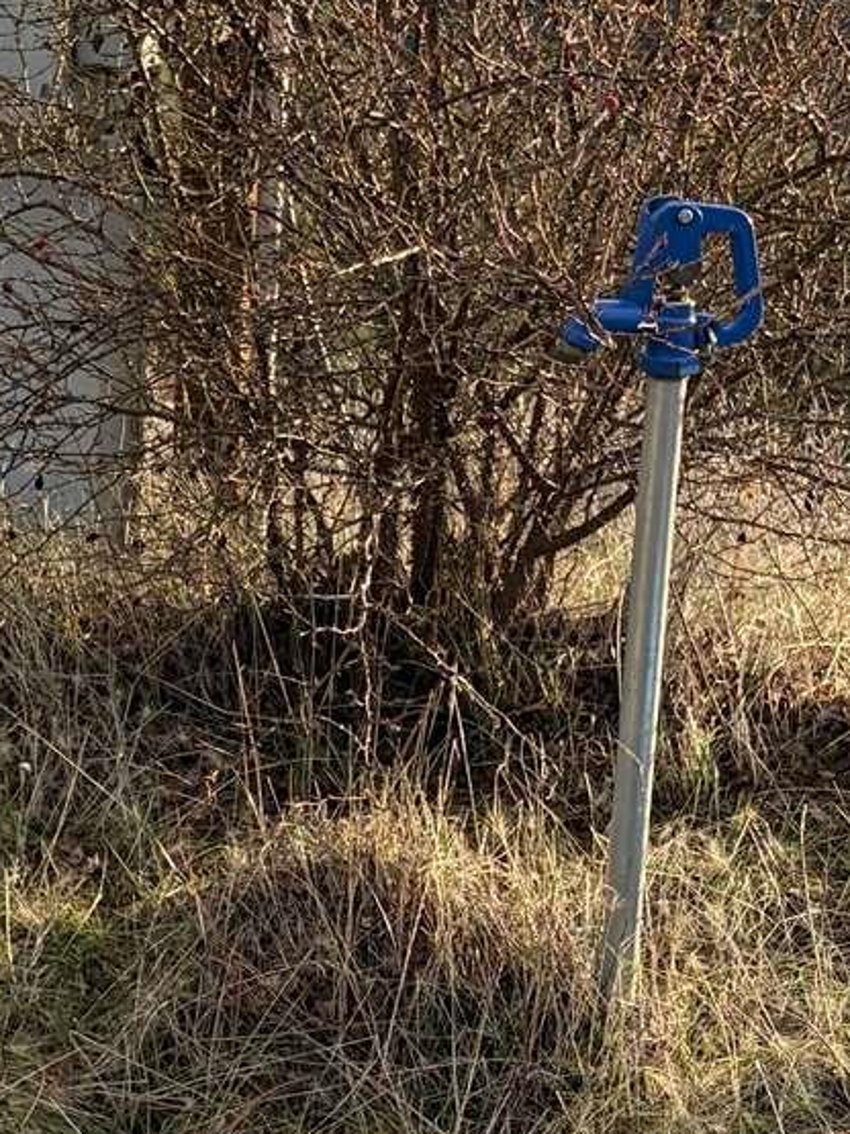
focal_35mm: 108
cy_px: 509
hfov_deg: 13.6
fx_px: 3537
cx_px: 80
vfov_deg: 18.2
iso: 50
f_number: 1.6
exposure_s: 1/933
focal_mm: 5.96
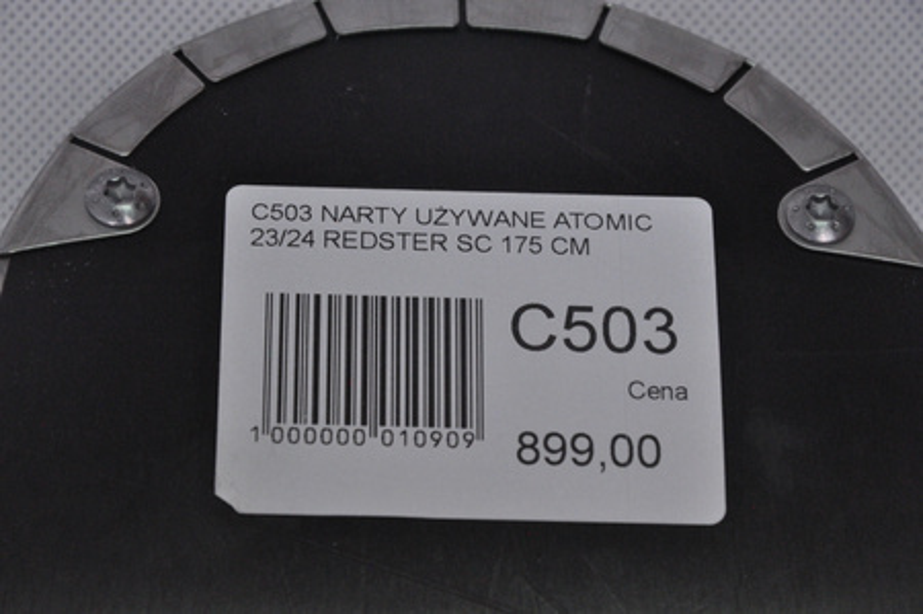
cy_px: 307
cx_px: 462
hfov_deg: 13.1
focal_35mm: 158
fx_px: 4034
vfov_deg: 8.7
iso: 3200
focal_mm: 105
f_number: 9.5
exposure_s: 1/125
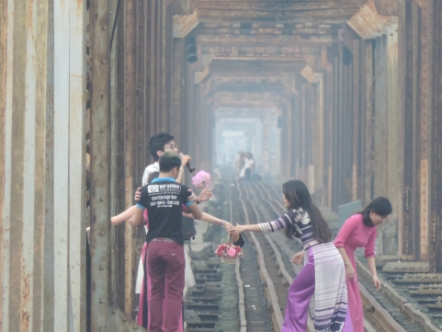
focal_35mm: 997
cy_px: 130
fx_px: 12734
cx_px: 323
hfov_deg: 2.0
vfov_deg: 1.5
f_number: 4.9
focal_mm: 107
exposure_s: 1/200
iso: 400
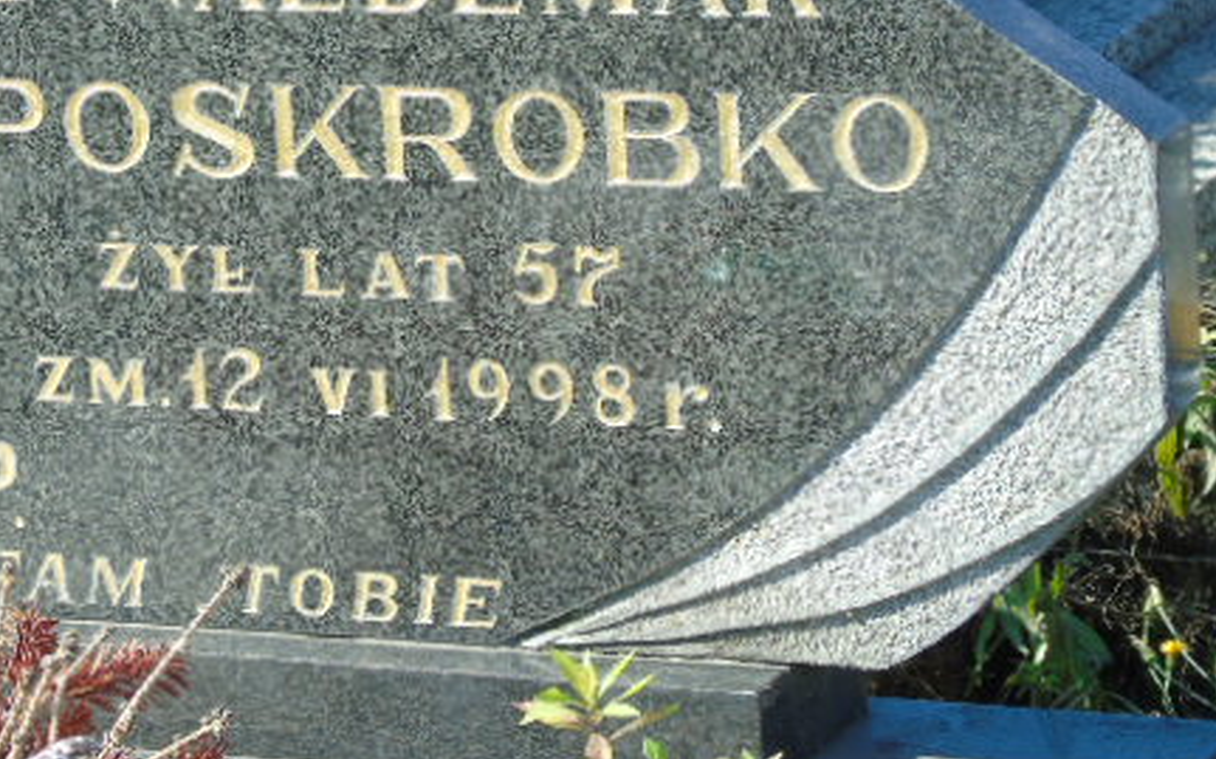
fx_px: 5632
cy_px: 336
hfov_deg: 12.3
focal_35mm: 170
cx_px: 330
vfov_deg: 7.7
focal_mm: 19
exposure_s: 1/200
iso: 80
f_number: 4.4
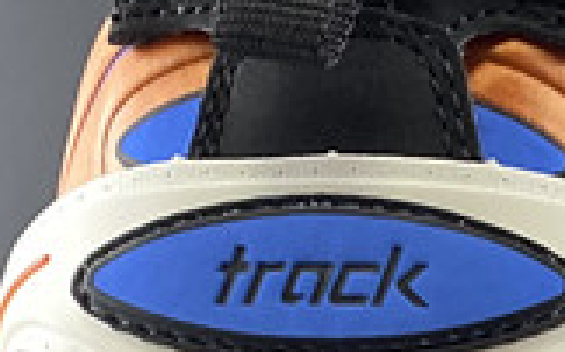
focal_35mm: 170
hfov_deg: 11.7
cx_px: 917
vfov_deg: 6.9
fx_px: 2616
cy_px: 1042
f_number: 1.8
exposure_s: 1/50
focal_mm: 4.25
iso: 125
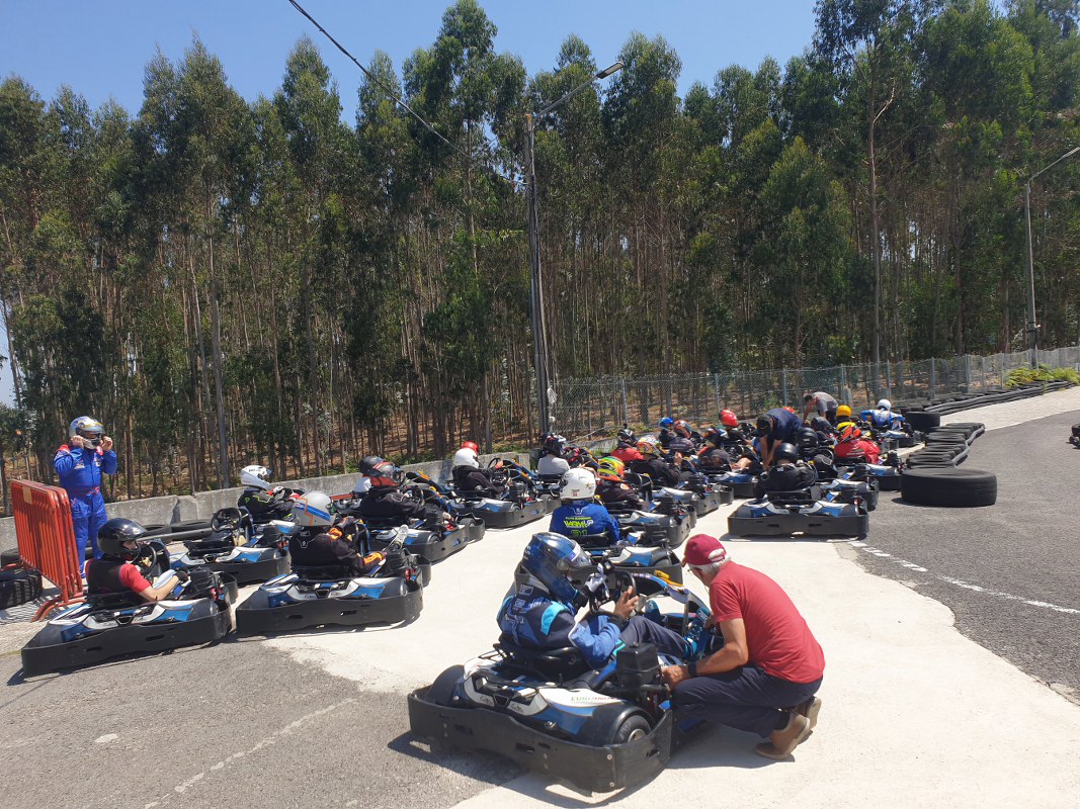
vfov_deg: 53.1
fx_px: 811
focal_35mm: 26
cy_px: 404
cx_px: 540
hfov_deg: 67.3
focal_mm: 4.3
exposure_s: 1/1695
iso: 50
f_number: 2.4
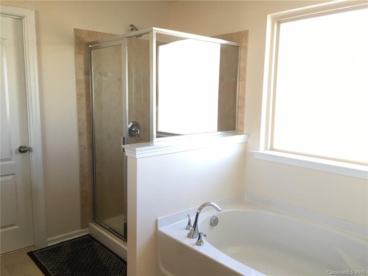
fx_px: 308
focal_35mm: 29
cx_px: 184
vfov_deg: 48.2
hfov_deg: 61.7
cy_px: 138
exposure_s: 1/30
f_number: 2.2
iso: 64
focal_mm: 4.15
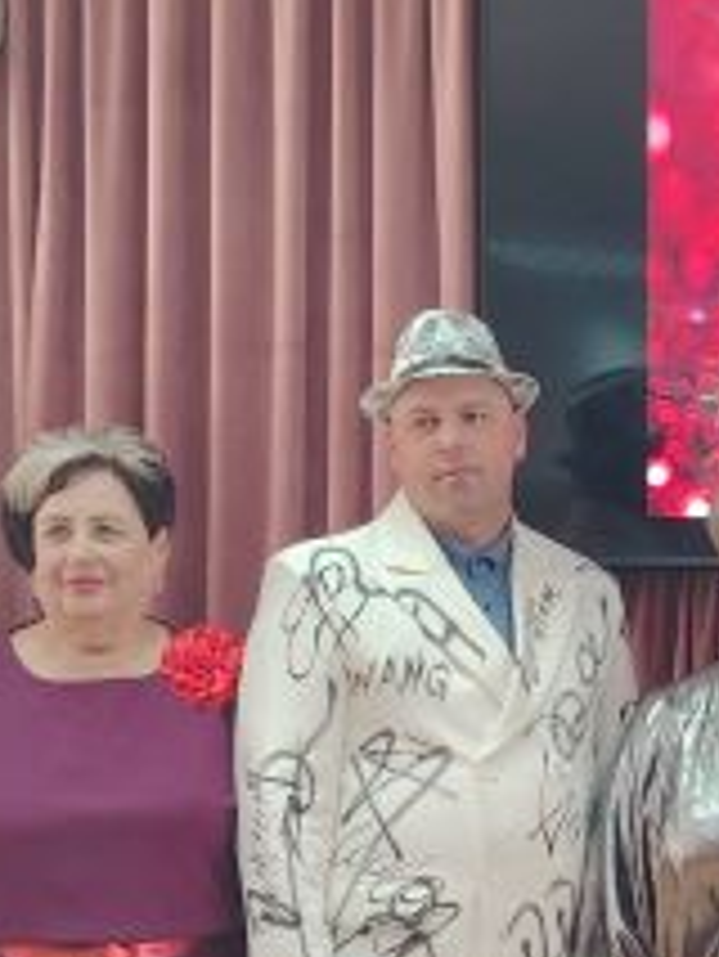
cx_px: 894
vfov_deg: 15.8
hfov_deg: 11.7
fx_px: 3431
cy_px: 791
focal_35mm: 124
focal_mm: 5.25
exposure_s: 1/50
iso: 678
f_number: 1.75
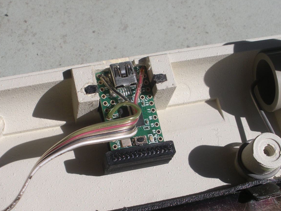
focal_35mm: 72
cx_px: 129
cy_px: 123
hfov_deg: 27.0
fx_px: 584
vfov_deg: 20.4
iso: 64
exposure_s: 1/613
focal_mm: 9.1
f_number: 4.4
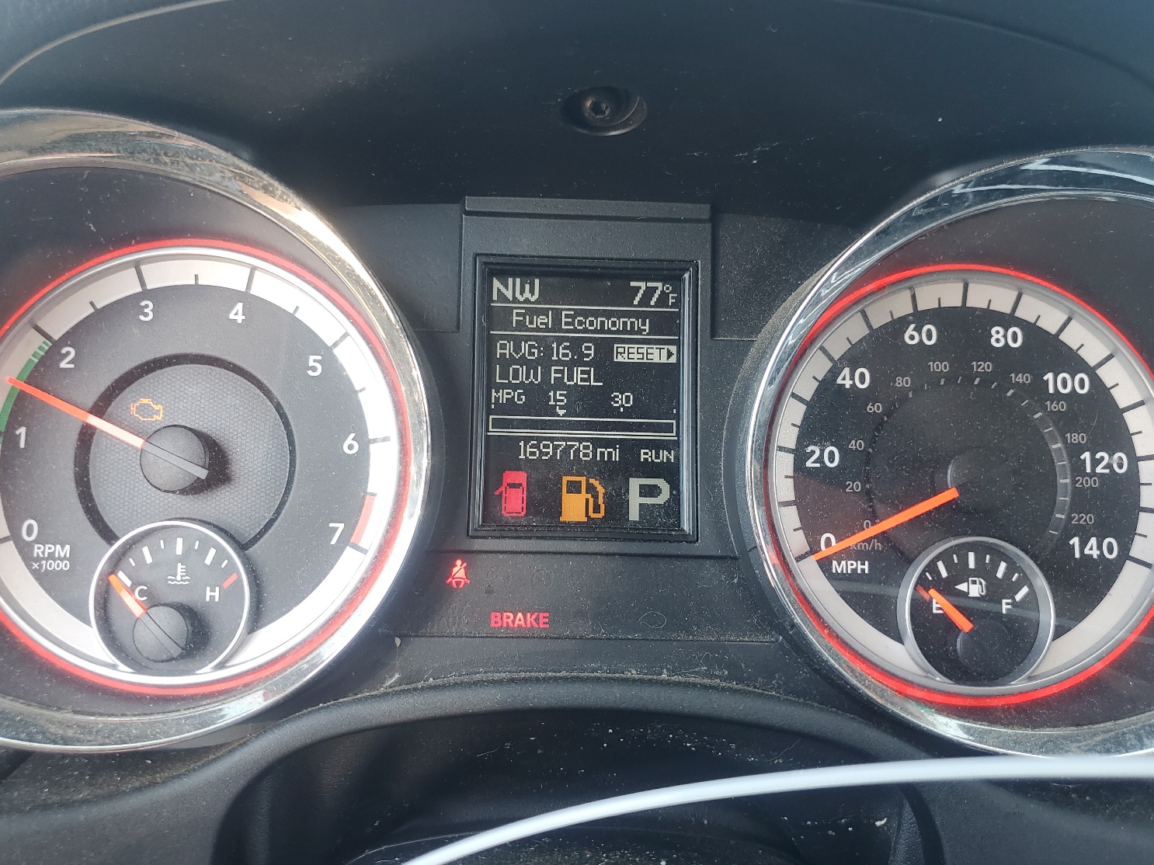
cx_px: 569
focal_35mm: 28
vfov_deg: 49.7
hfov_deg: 63.4
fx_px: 933
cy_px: 425
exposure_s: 1/60.2
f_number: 1.5
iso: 51
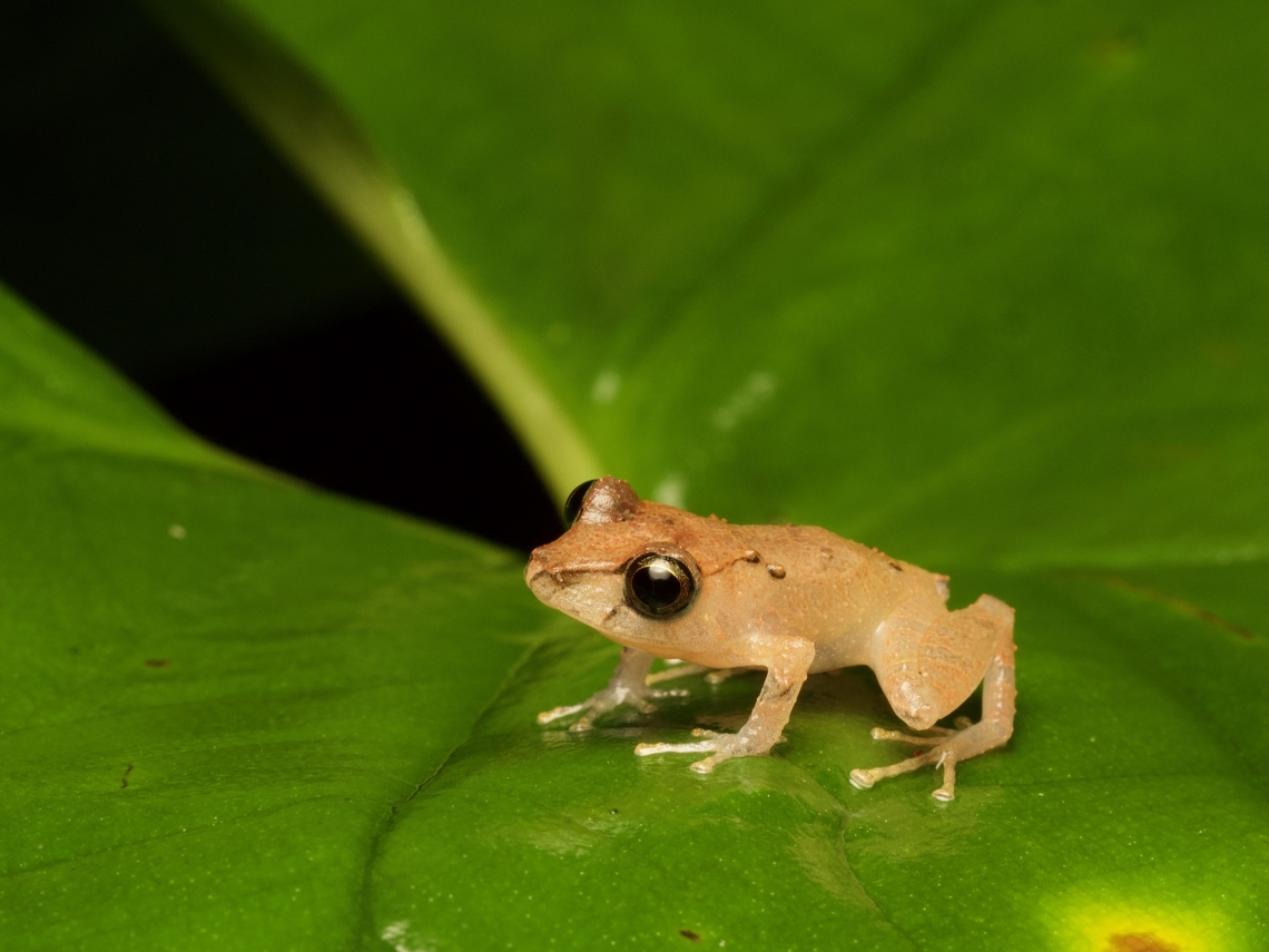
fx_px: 4399
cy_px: 476
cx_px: 634
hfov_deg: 16.4
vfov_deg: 12.3
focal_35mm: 120
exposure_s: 1/60
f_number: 13
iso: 800
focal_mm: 60
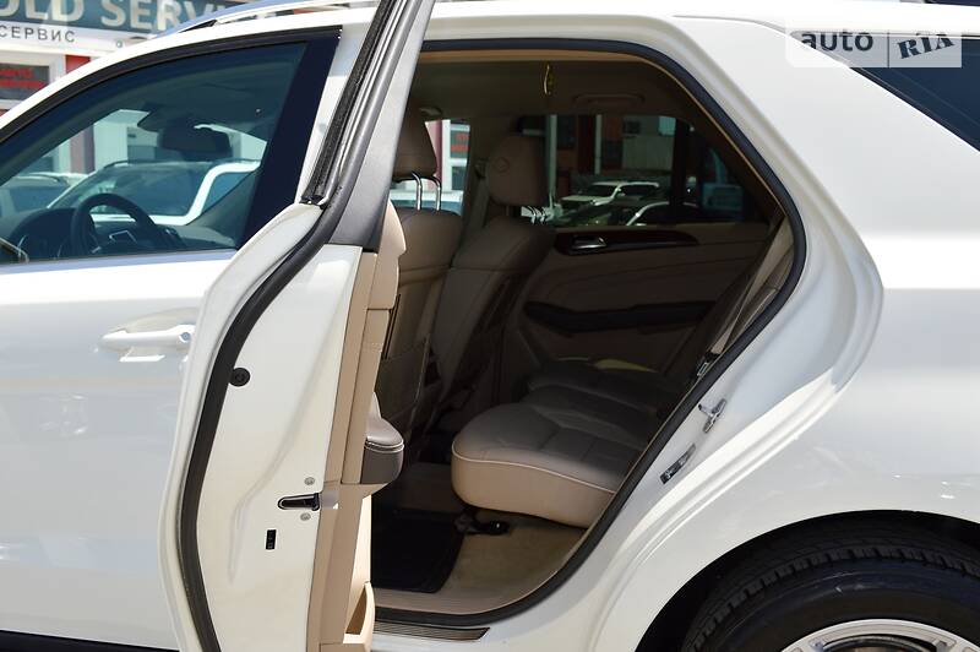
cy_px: 326
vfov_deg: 36.8
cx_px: 490
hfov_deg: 53.2
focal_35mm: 36
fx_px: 979
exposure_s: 1/200
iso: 100
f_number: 7.1
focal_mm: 24
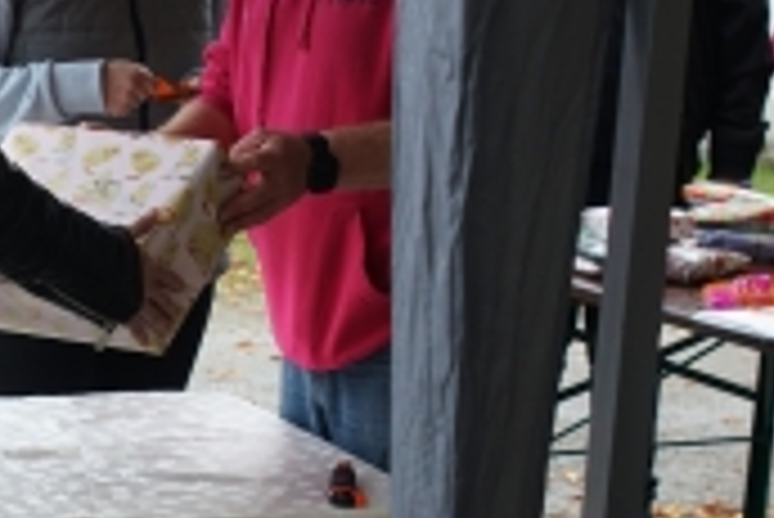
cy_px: 428
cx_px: 68
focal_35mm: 122
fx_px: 2625
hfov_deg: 16.5
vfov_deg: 11.2
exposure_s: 1/200
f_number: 4
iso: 400
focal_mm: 30
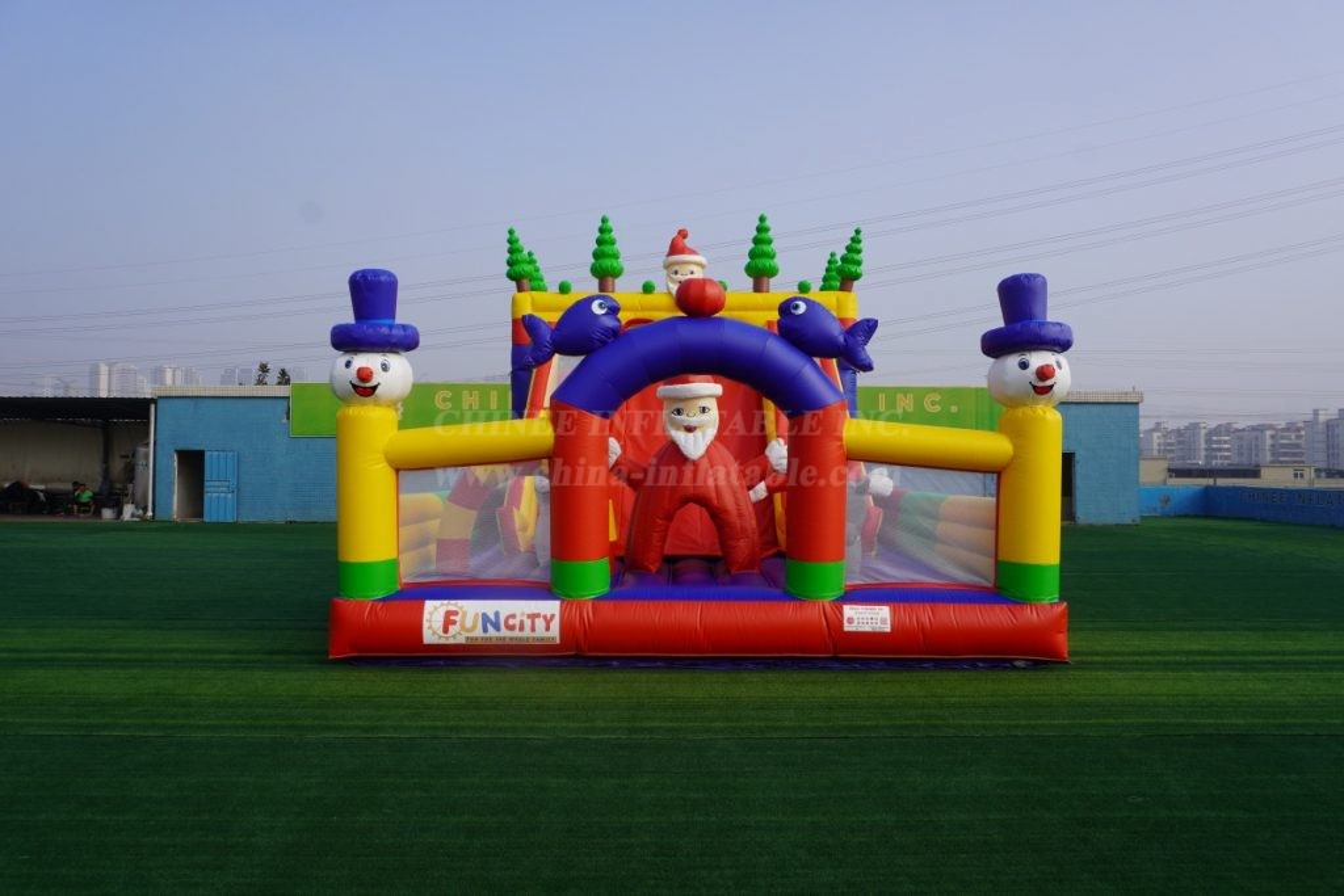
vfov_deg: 53.1
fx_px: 896
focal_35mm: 24
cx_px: 672
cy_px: 448
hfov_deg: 73.7
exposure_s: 1/160
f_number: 10
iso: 100
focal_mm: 16
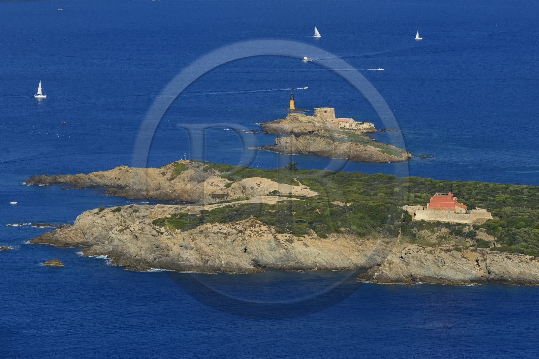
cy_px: 180
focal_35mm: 170
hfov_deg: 12.1
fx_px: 2545
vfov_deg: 8.1
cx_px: 270
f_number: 13
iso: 800
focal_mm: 170
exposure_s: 1/1600
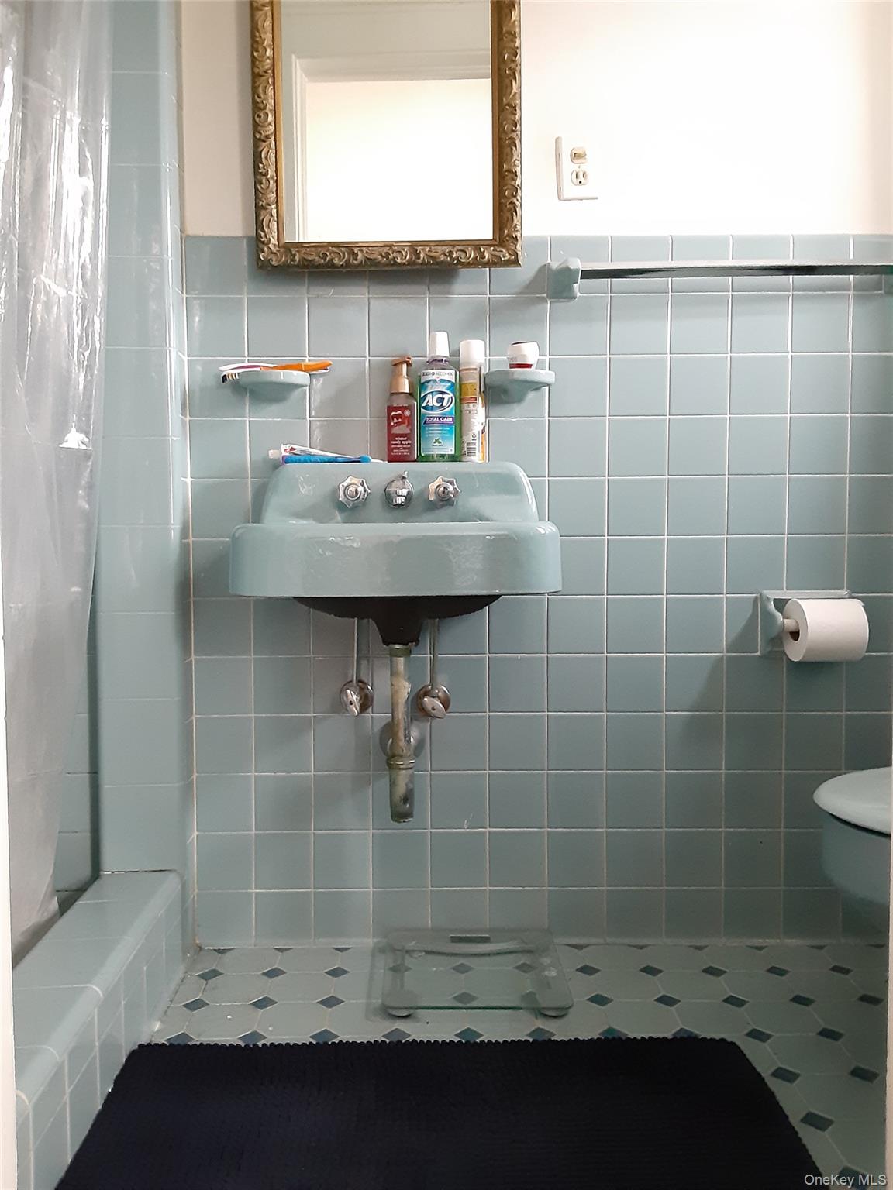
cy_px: 595
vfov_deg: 65.3
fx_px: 929
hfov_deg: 51.4
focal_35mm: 27
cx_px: 446
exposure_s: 1/20
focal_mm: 2.91
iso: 500
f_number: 1.9
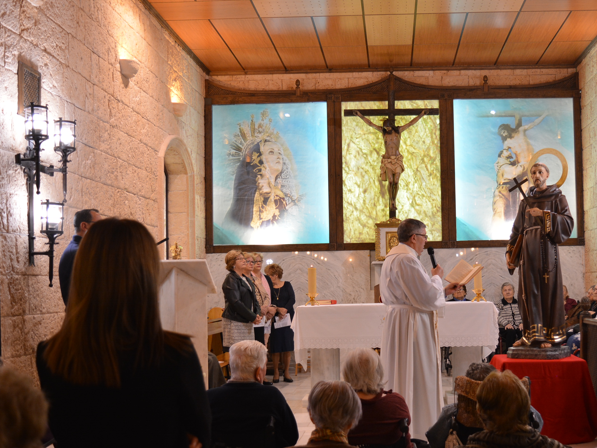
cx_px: 379
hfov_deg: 40.4
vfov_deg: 31.0
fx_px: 805
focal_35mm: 47
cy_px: 269
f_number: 3.8
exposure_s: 1/20
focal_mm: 23
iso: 400
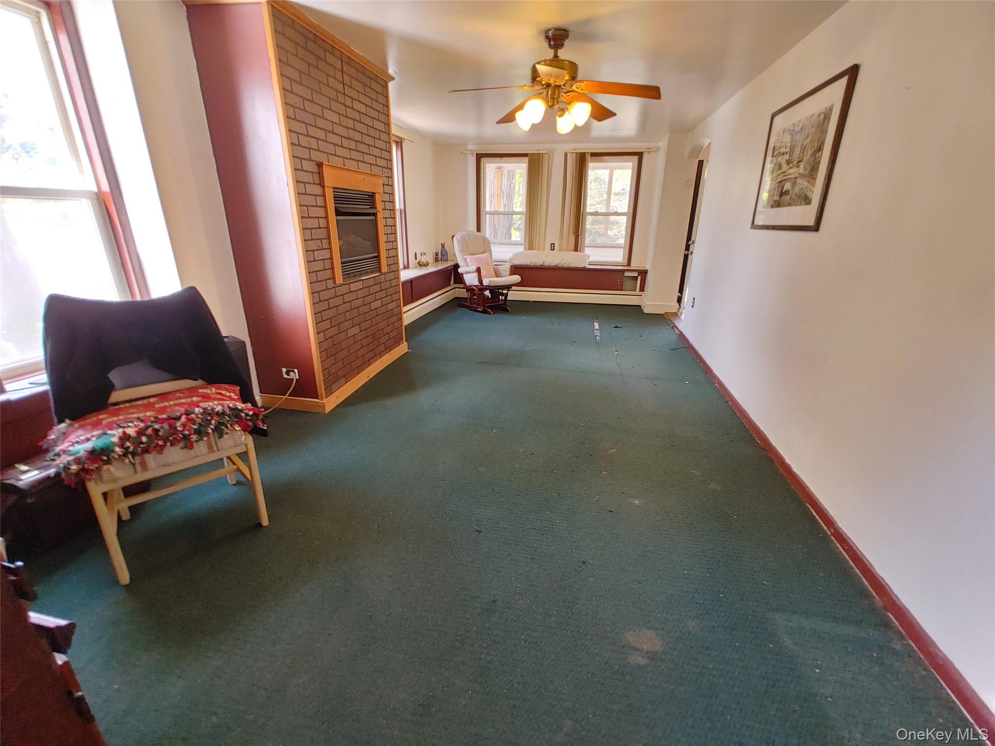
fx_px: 431
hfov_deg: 98.2
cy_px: 373
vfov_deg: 81.7
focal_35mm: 15
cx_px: 498
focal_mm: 1.78
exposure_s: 1/24
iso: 350
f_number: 1.9
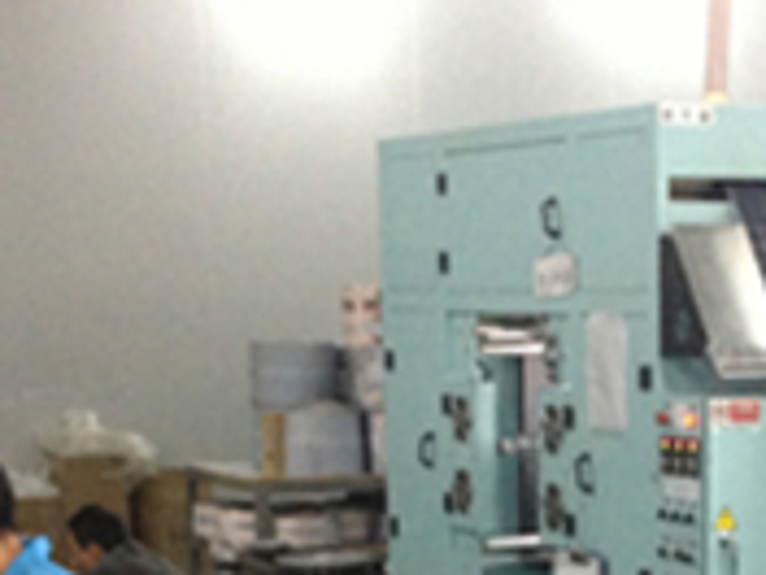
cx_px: 592
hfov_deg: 16.5
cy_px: 889
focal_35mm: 119
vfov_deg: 11.8
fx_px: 2633
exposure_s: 1/20
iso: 200
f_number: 2.4
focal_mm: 4.28
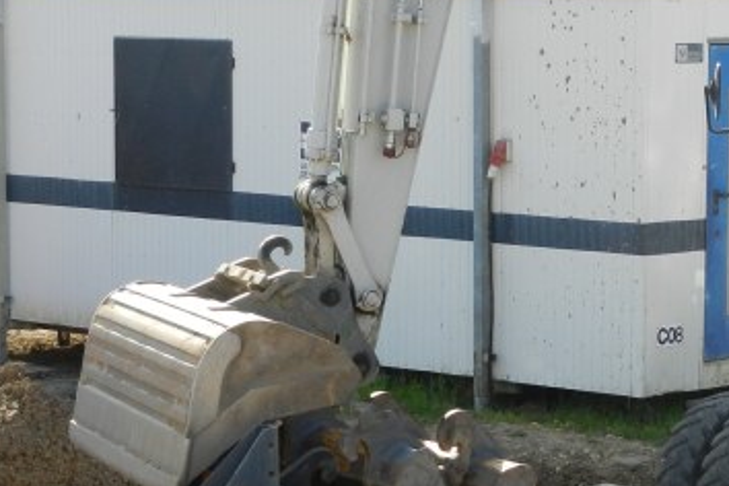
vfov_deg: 9.7
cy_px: 200
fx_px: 2855
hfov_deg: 14.3
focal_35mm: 141
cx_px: 737
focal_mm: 10.9
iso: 160
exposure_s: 1/320
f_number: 4.5
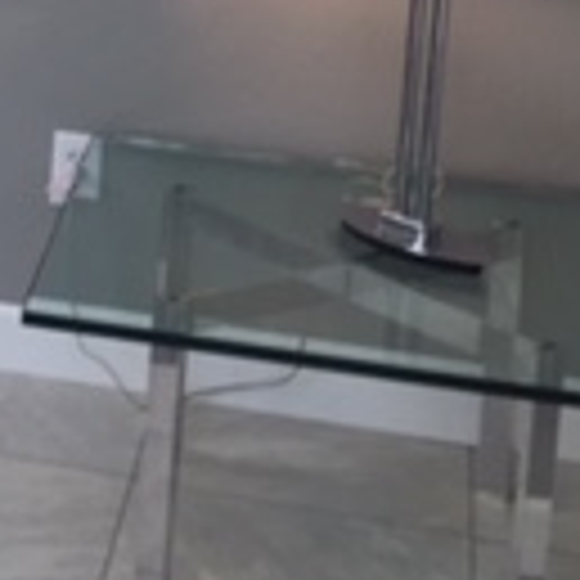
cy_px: -144
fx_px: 2407
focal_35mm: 127
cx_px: -558
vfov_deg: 13.3
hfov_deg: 12.3
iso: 32
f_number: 2.2
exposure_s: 1/60
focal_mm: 4.15
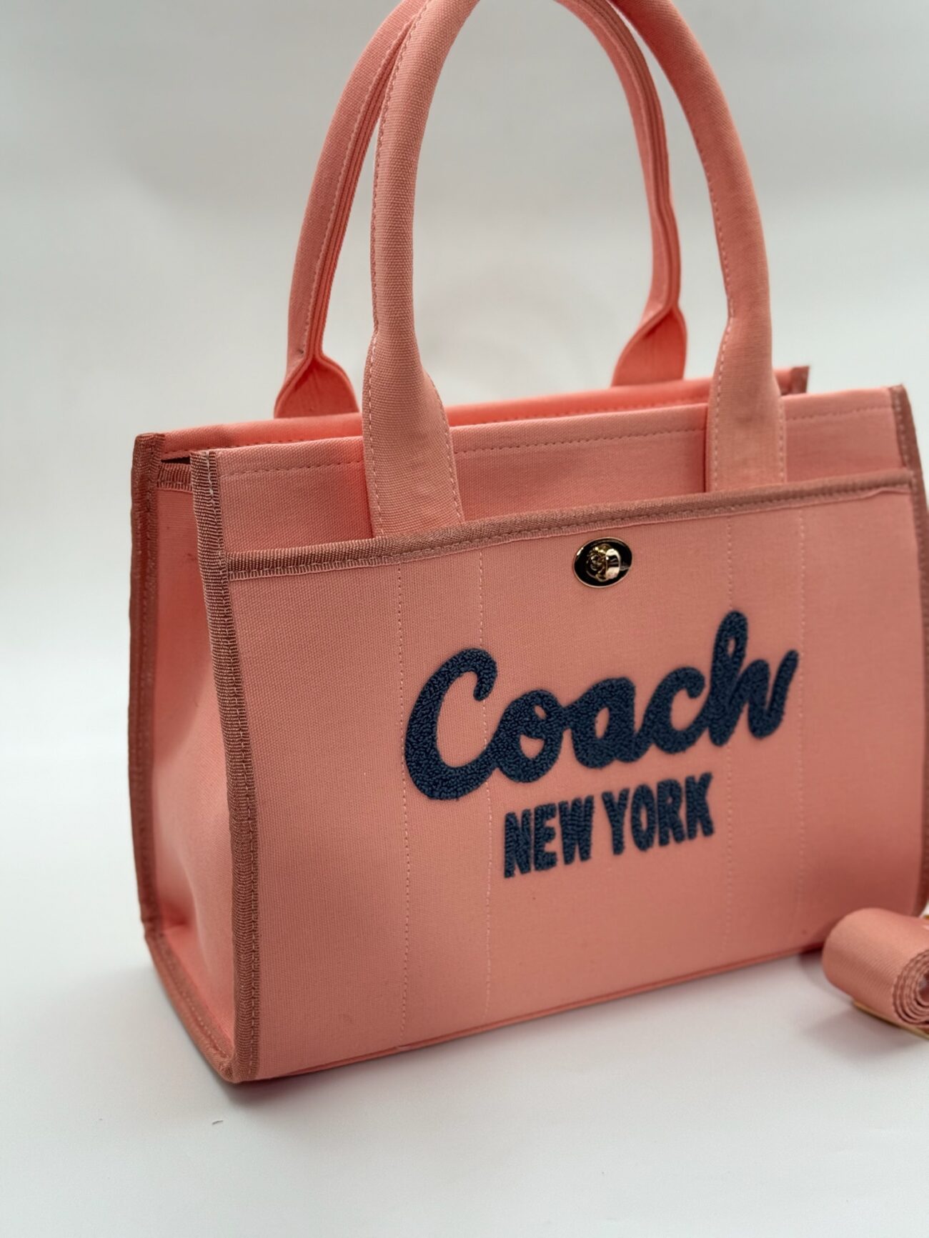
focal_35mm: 48
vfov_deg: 39.7
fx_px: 1717
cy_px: 619
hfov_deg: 30.3
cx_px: 464
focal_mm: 6.76
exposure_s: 1/875
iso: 80
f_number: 1.78
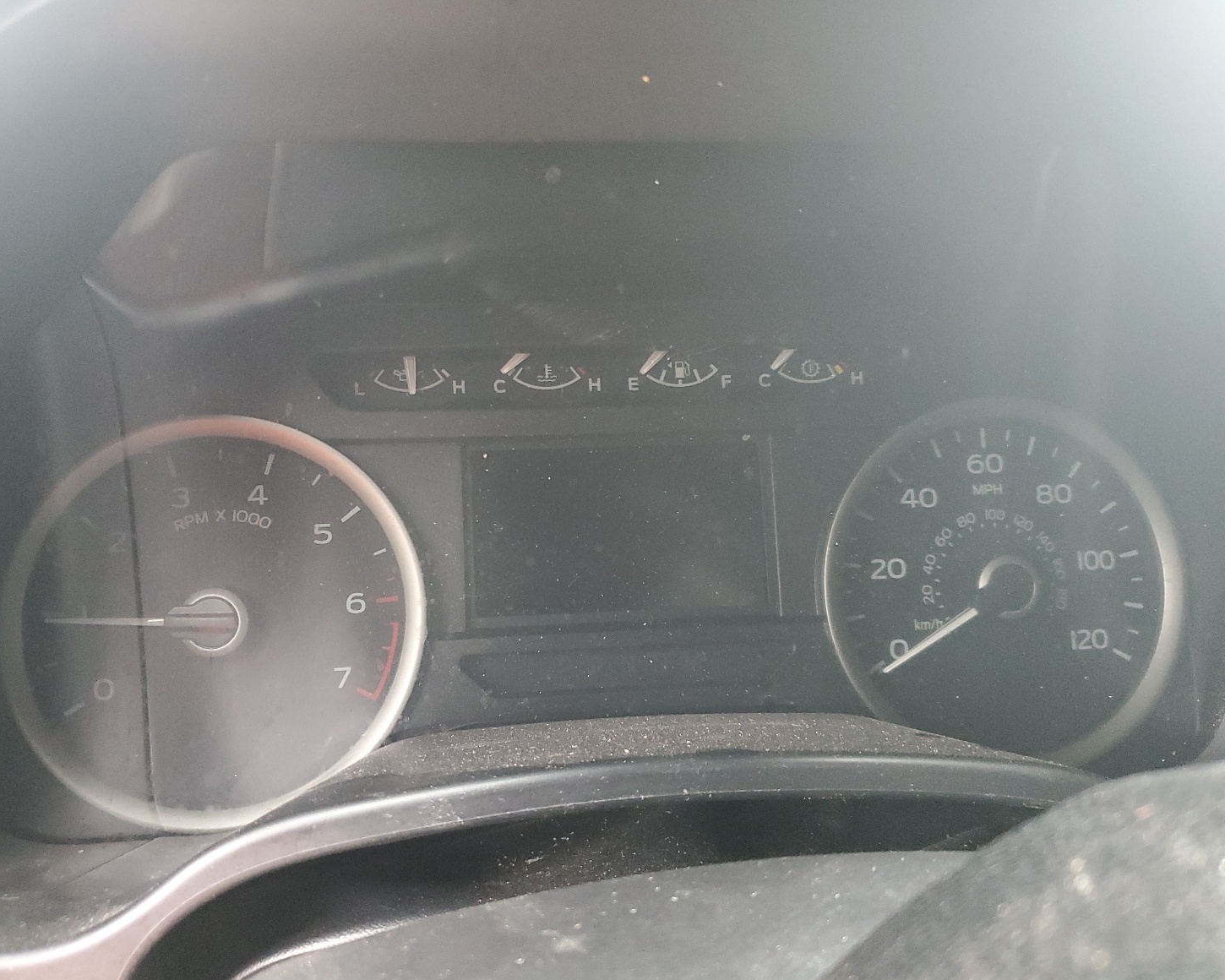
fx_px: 1015
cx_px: 590
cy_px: 492
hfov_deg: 62.2
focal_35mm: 28
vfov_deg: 51.5
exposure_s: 1/15
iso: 445
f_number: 1.5
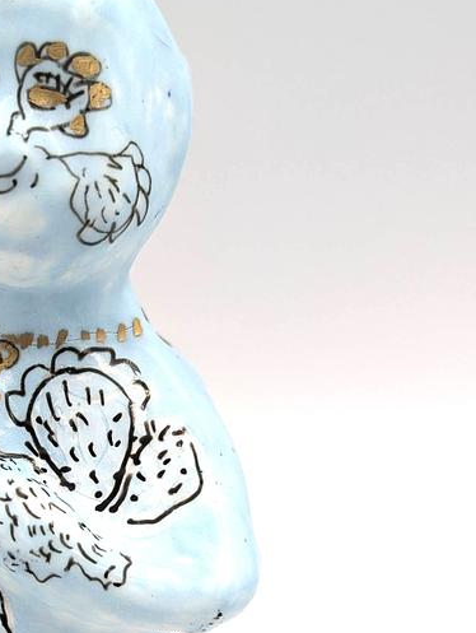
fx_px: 1061
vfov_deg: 32.5
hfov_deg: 24.4
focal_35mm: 58
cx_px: 34
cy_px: 487
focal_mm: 6.81
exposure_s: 1/209
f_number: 1.85
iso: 45
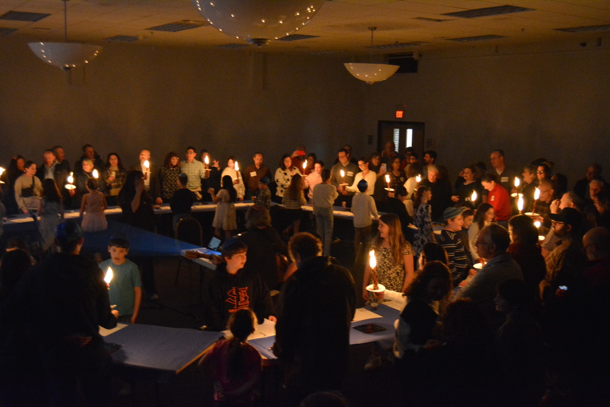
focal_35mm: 39
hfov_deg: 49.5
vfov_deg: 34.2
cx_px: 305
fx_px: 661
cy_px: 204
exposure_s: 1/40
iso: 3200
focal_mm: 26
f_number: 4.5
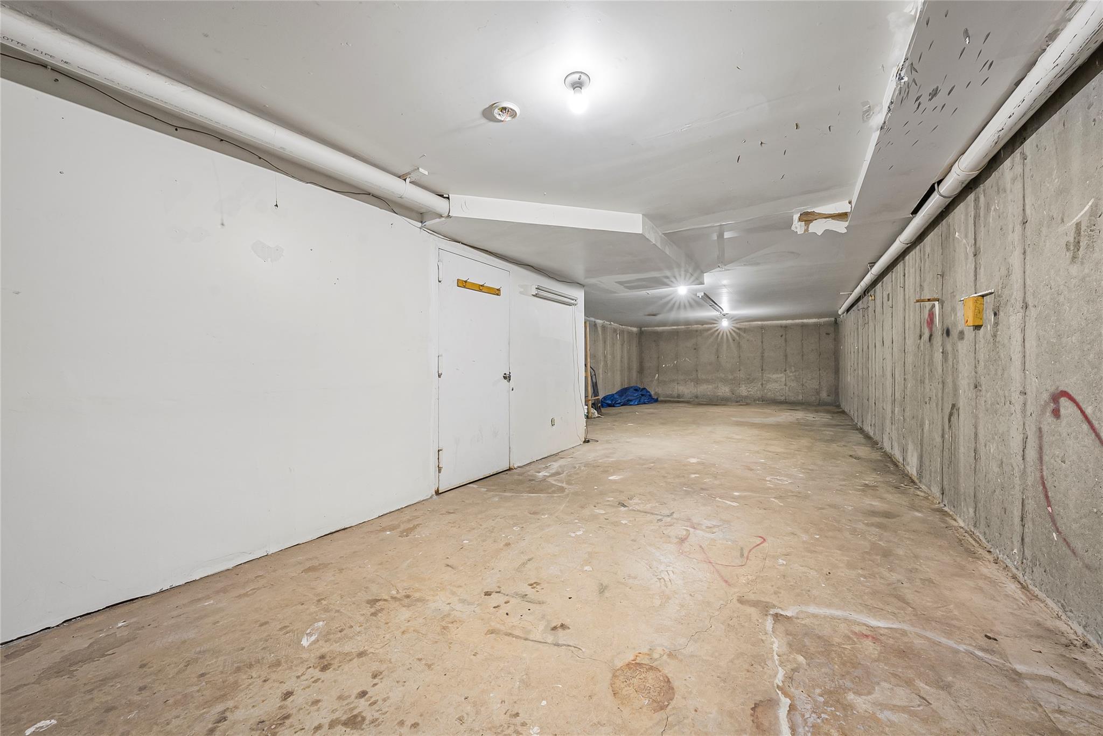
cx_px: 552
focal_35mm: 12
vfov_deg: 90.1
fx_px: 368
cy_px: 368
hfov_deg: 112.6
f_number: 10
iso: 800
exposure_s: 1/1.67
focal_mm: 12
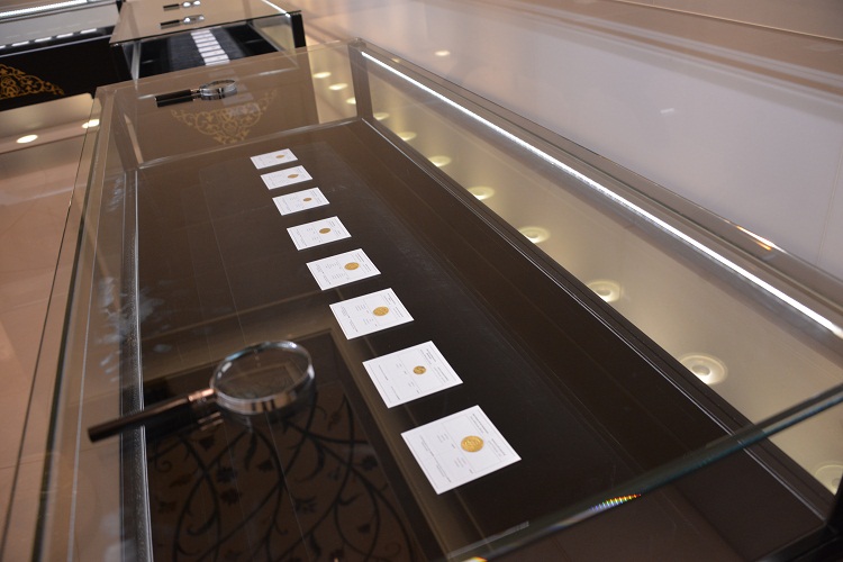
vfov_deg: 46.4
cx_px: 422
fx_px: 656
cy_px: 281
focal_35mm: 28
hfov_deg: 65.5
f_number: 4.5
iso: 1600
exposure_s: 1/100
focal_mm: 28
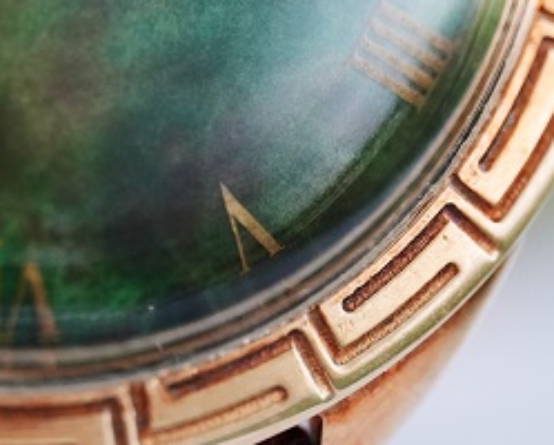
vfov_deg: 5.6
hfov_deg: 7.0
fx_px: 4549
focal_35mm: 277
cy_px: -146
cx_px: 211
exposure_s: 1/250
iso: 3200
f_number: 2.8
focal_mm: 105
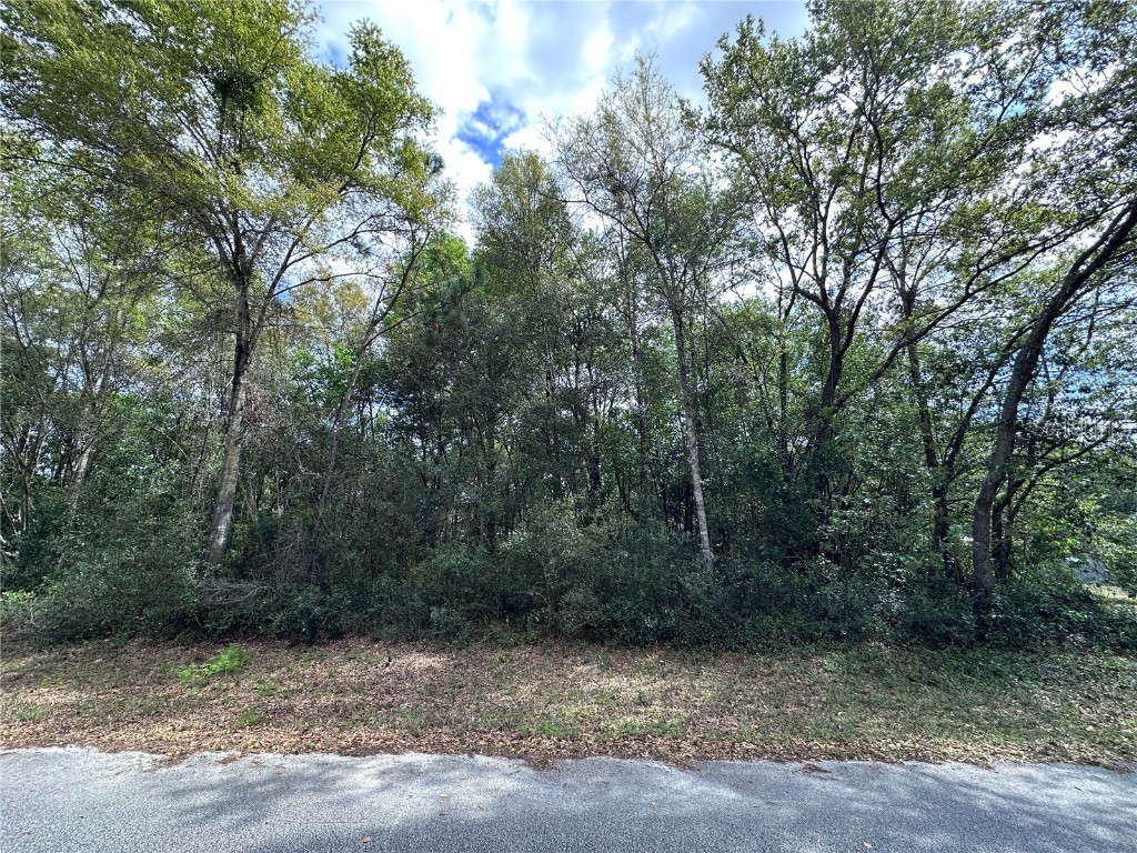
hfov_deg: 102.1
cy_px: 426
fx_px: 460
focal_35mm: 14
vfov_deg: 85.7
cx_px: 568
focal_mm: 2.22
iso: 40
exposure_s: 1/388
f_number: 2.2
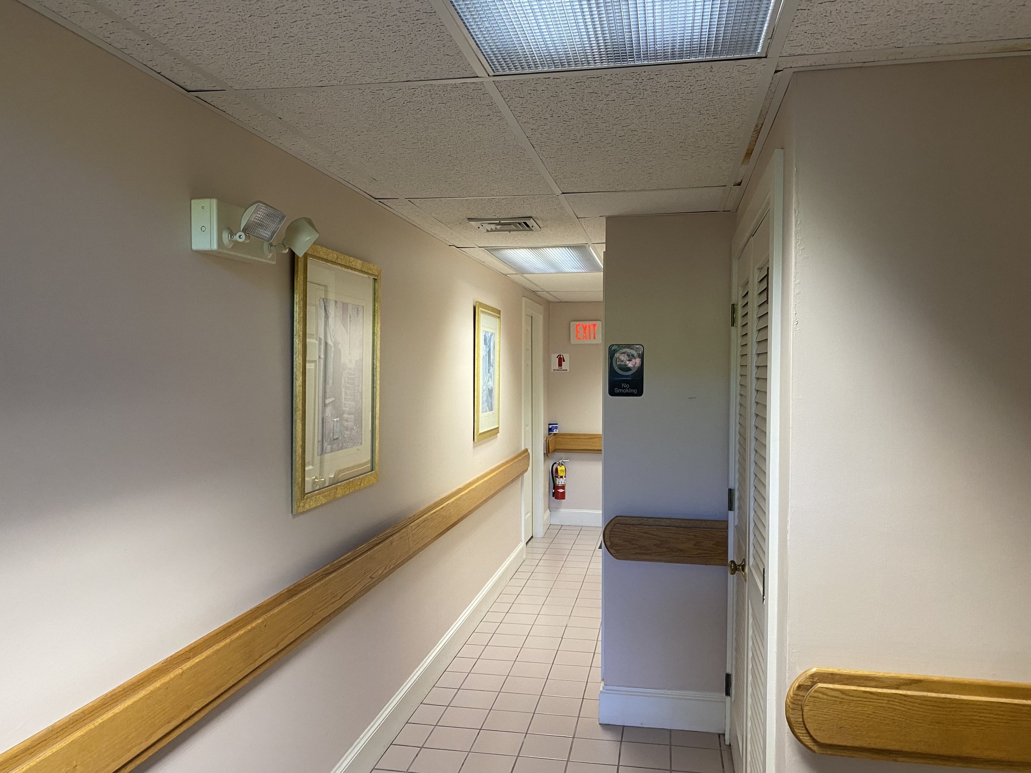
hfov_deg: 67.3
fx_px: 774
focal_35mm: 26
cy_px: 386
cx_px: 516
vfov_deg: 53.1
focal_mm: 4.25
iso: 100
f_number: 1.8
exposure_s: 1/60
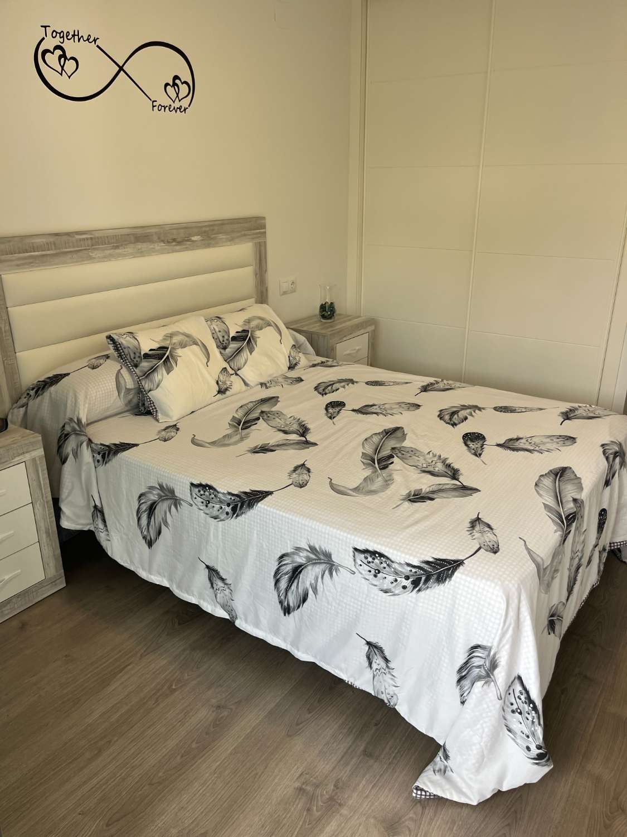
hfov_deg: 53.1
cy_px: 418
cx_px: 314
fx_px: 628
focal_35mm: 26
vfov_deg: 67.3
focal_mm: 5.1
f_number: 1.6
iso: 64
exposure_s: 1/122
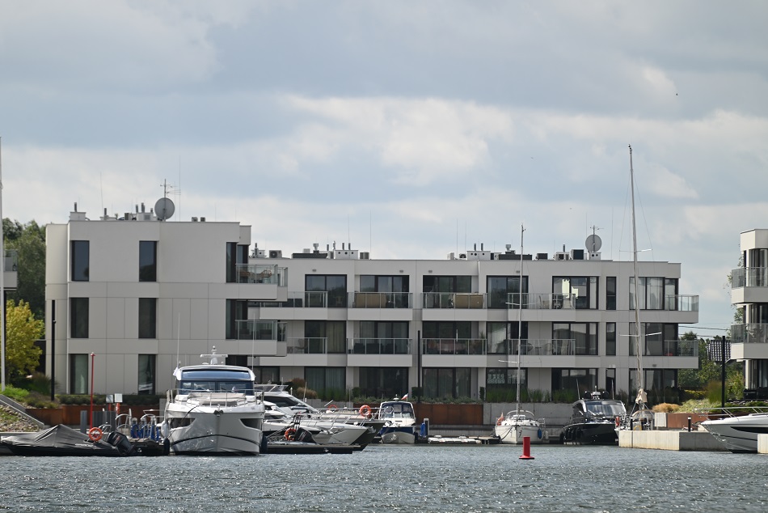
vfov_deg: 4.6
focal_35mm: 300
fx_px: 6402
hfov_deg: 6.9
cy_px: 256
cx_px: 384
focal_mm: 300
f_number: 6.3
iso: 100
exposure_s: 1/640
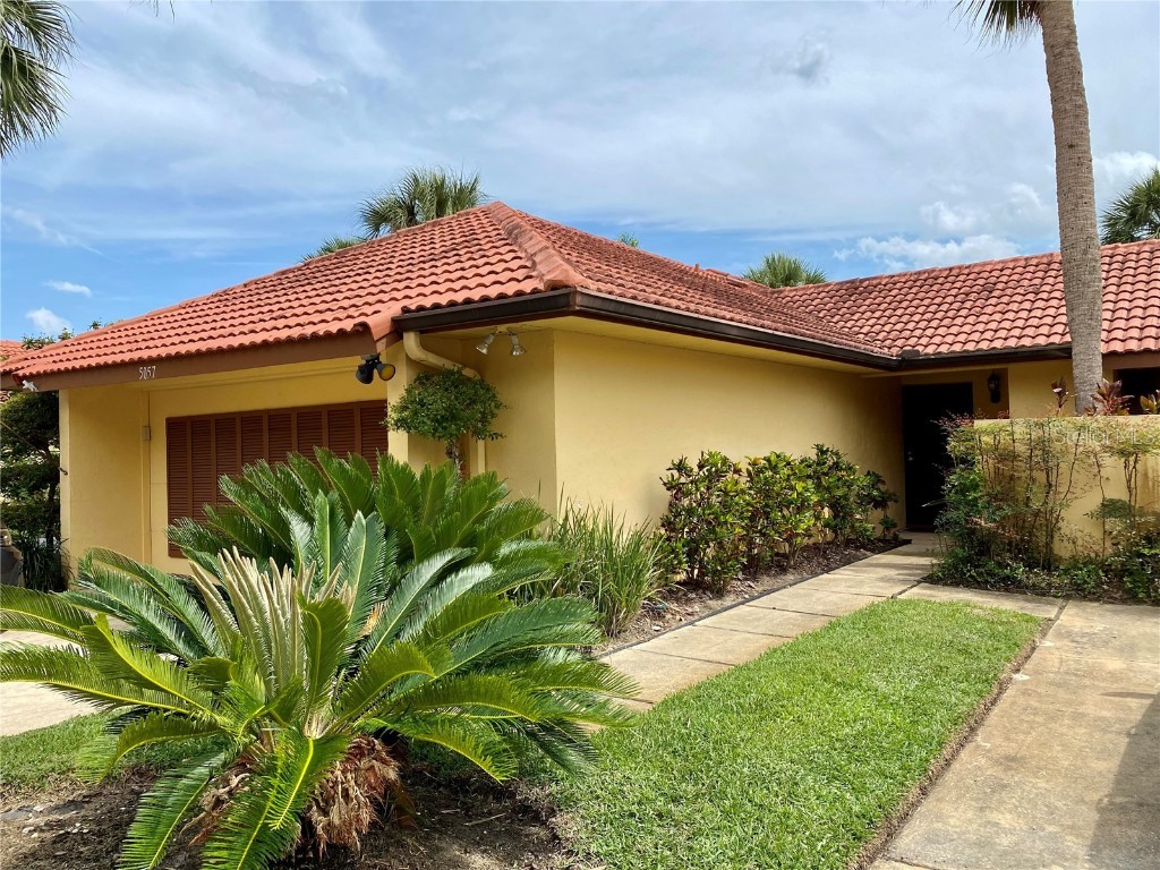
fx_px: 871
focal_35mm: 26
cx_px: 580
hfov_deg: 67.3
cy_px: 435
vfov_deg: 53.1
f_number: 1.8
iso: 32
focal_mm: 4.25
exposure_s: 1/3401
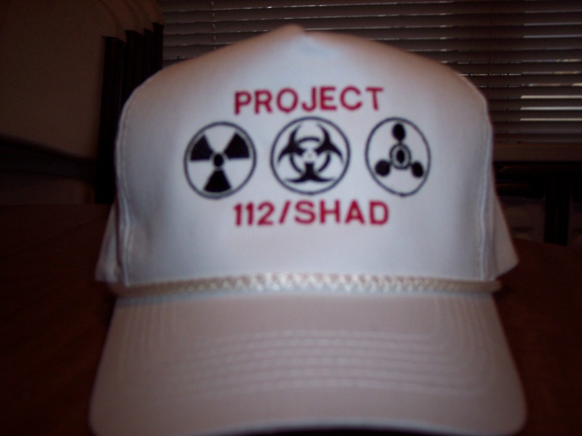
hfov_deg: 47.9
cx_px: 291
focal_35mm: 39
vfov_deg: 36.8
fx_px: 656
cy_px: 218
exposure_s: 1/60
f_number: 2.8
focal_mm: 8
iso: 100
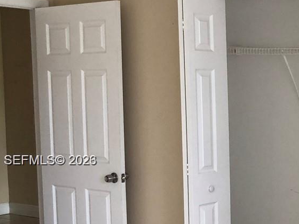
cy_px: 161
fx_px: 691
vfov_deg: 18.3
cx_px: 357
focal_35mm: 80
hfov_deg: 22.5
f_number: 1.8
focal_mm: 3.99
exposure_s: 1/20
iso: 40
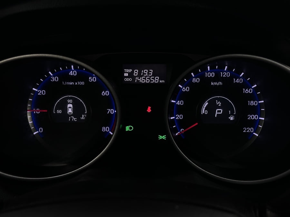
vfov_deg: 30.3
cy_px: 108
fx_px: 402
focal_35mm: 48
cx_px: 145
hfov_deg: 39.7
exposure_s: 1/50
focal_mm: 6.86
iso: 100
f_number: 1.78
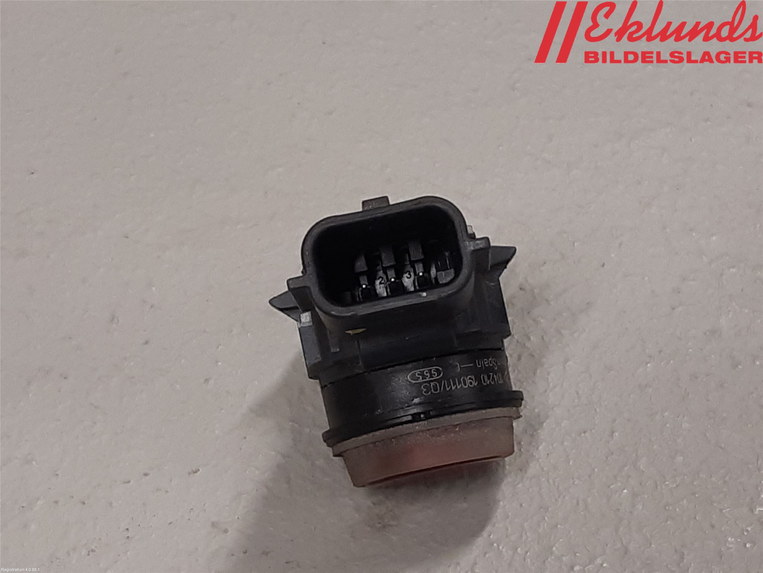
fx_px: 573
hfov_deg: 67.3
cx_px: 382
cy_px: 286
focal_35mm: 26
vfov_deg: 53.1
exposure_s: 1/50
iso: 80
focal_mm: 3.93
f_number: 1.7
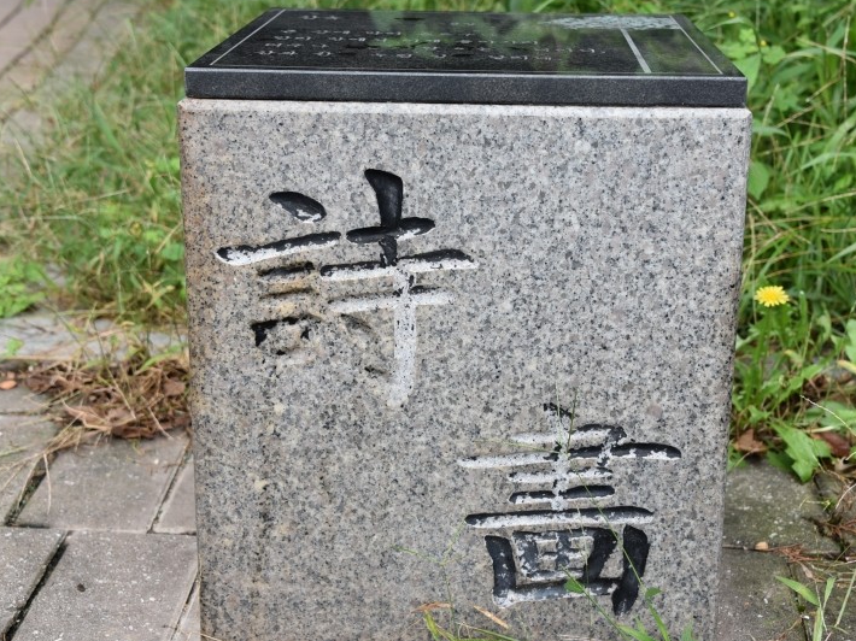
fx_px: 1508
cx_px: 457
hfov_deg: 31.7
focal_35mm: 61
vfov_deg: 24.0
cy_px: 327
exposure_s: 1/250
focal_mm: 50
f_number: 8
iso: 400
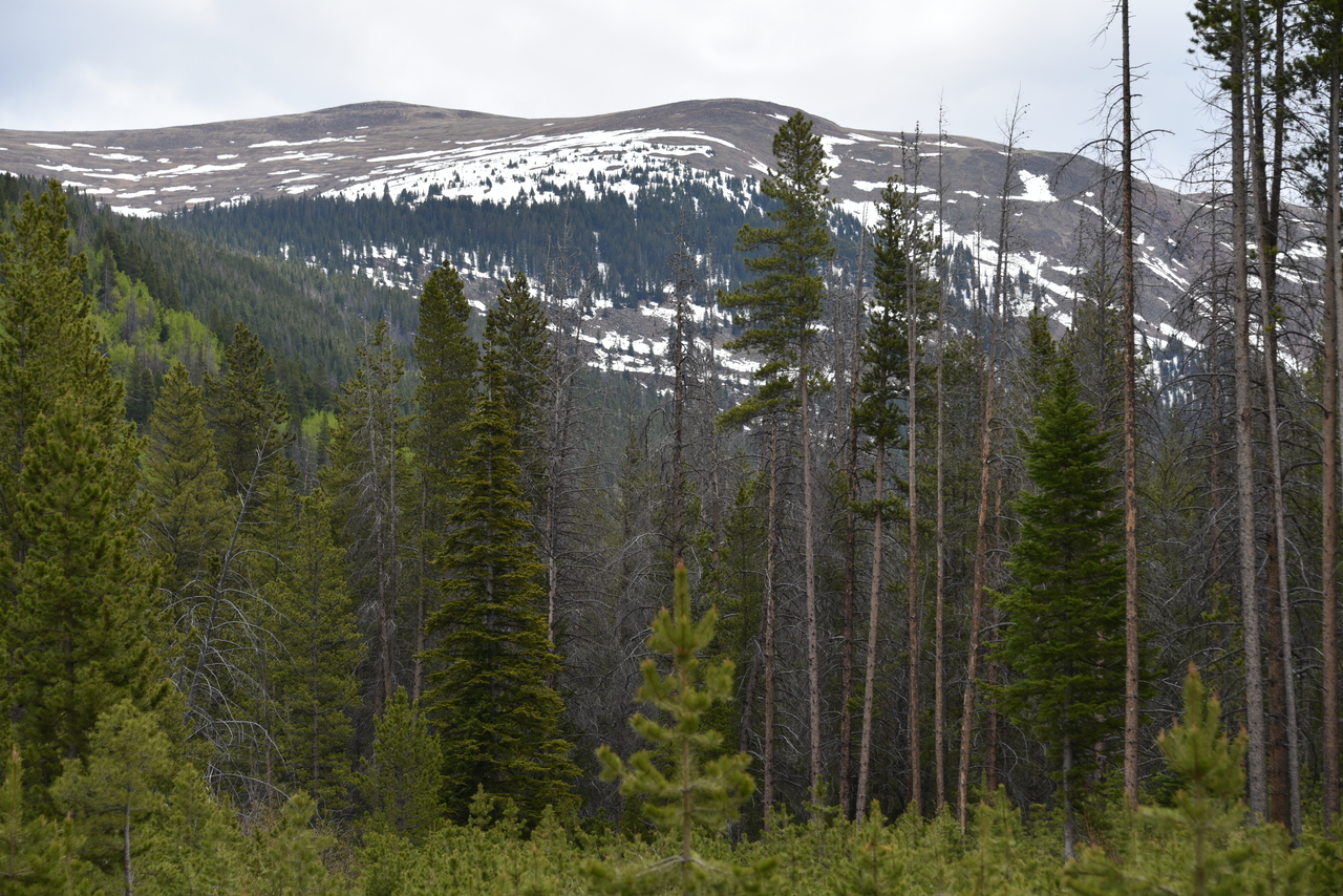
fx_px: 4664
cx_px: 672
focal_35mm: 125
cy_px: 448
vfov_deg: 11.0
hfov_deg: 16.4
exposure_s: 1/250
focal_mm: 125
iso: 100
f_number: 8
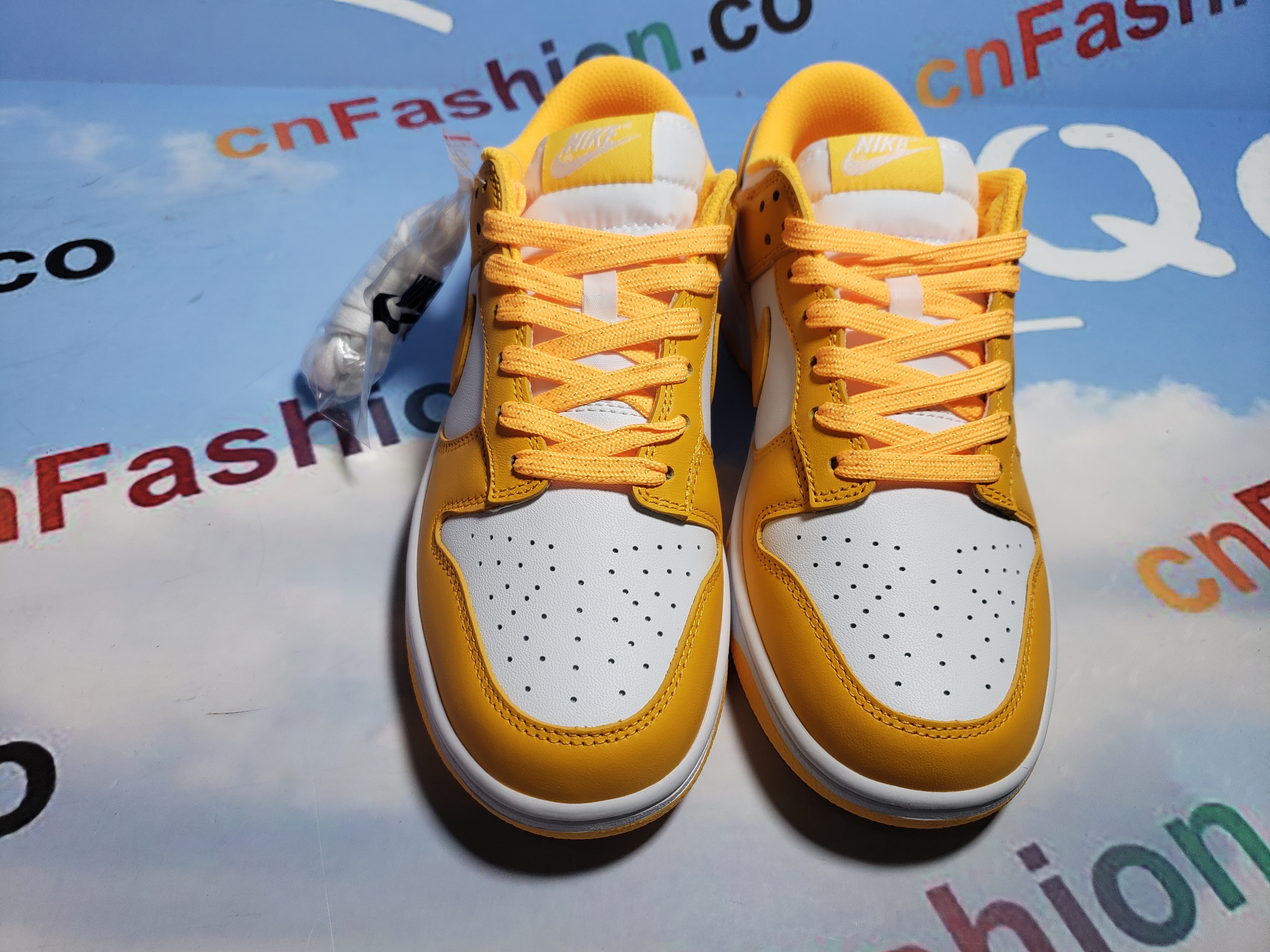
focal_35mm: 26
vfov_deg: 53.1
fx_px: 954
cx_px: 635
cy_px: 476
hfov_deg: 67.3
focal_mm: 4.3
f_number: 1.5
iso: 50
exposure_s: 1/556
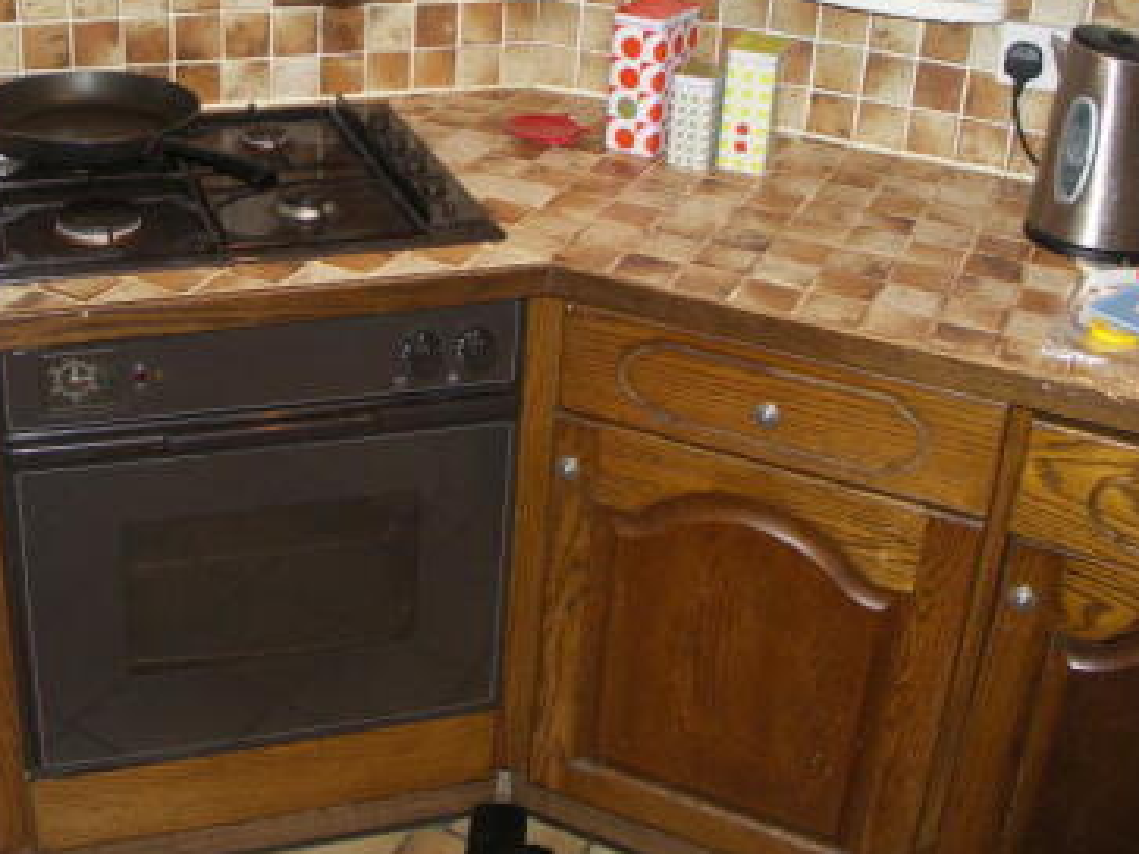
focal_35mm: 45
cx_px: 425
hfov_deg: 41.8
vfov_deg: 31.6
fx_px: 1480
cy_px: 212
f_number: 2.8
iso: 200
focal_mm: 7.2
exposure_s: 1/50
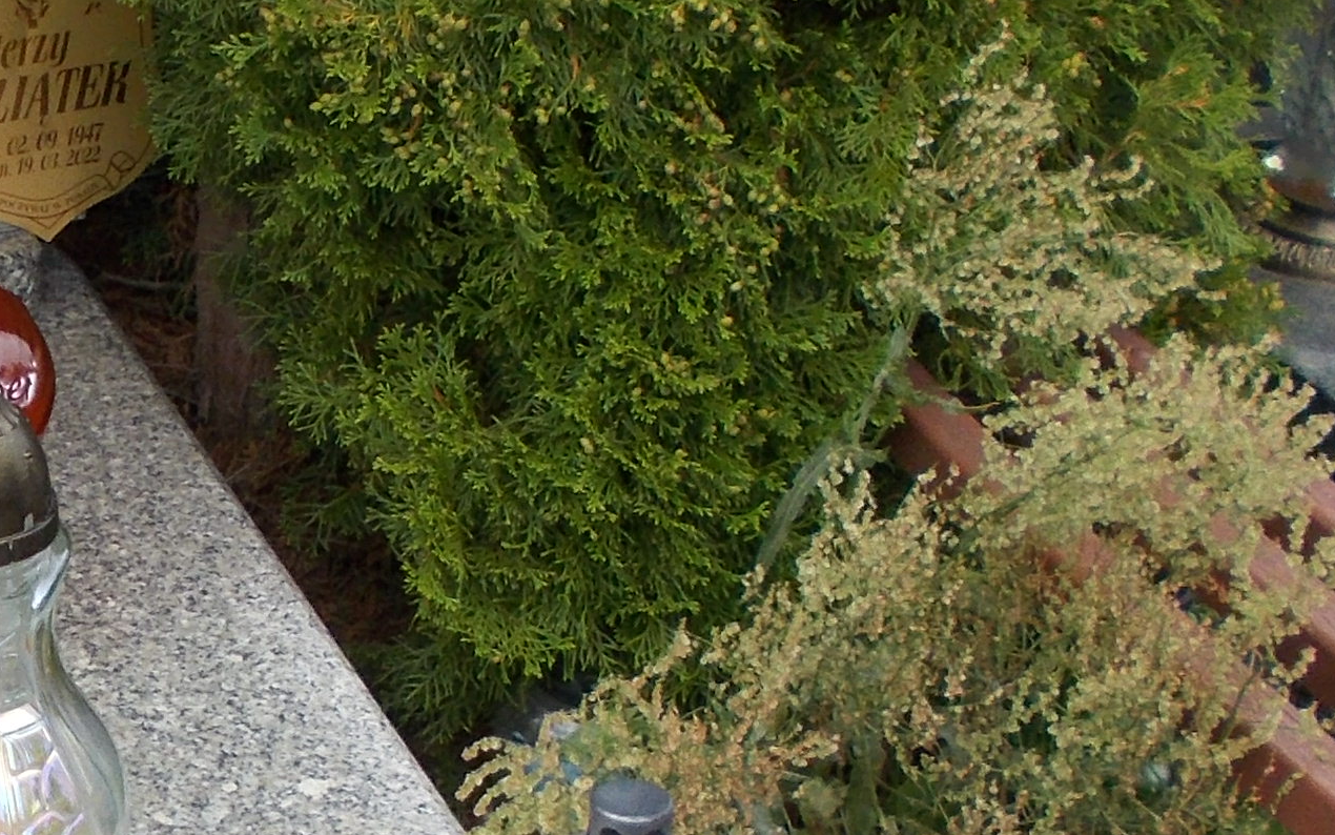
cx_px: -191
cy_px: 537
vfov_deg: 13.1
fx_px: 3639
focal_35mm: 100
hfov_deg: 19.7
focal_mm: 4.6
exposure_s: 1/250
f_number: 3.2
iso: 80
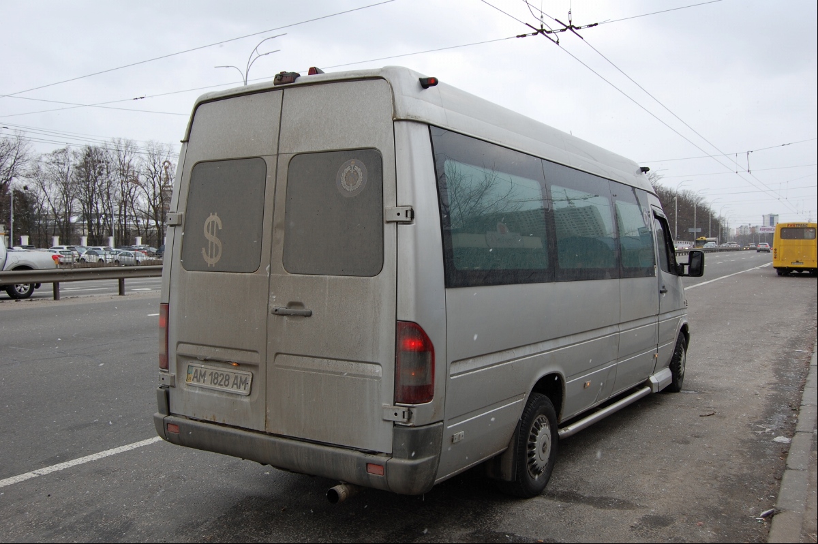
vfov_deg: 39.9
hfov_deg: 57.3
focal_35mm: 33
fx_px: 749
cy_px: 272
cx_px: 409
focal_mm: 22
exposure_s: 1/125
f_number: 5.6
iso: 200
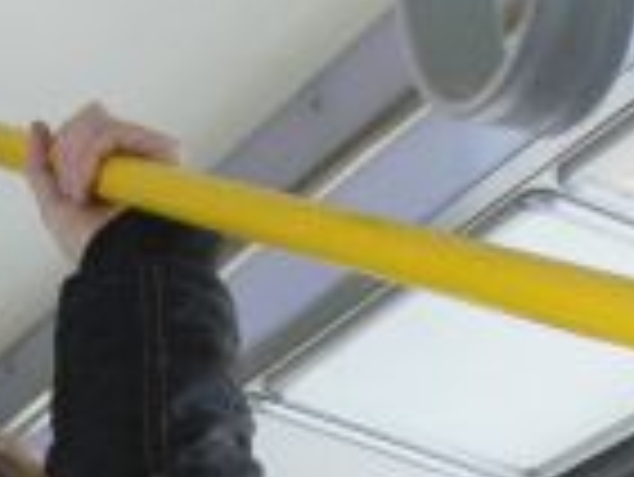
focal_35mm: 135
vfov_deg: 10.3
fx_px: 2475
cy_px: 896
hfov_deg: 13.8
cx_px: -288
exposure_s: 1/50
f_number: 4
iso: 400
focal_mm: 7.4
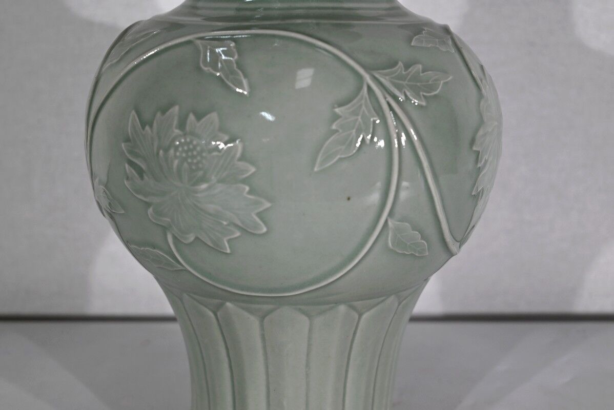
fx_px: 853
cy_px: 205
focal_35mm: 50
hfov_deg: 39.6
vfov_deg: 27.0
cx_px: 307
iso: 560
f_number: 6.3
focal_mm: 50
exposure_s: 1/125
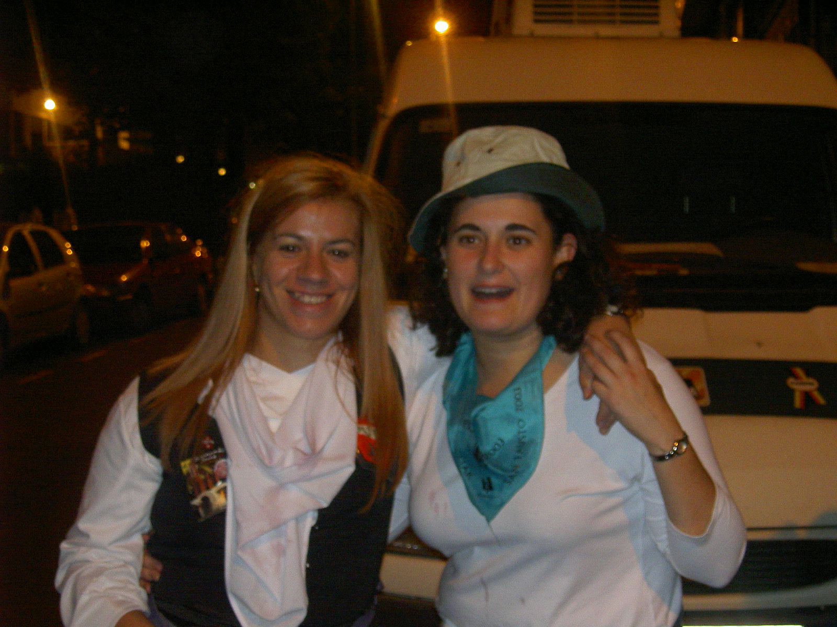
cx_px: 418
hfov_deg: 34.9
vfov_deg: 26.6
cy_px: 314
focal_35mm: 55
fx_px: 1330
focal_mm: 11.3
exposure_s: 1/68.5
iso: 100
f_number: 3.3
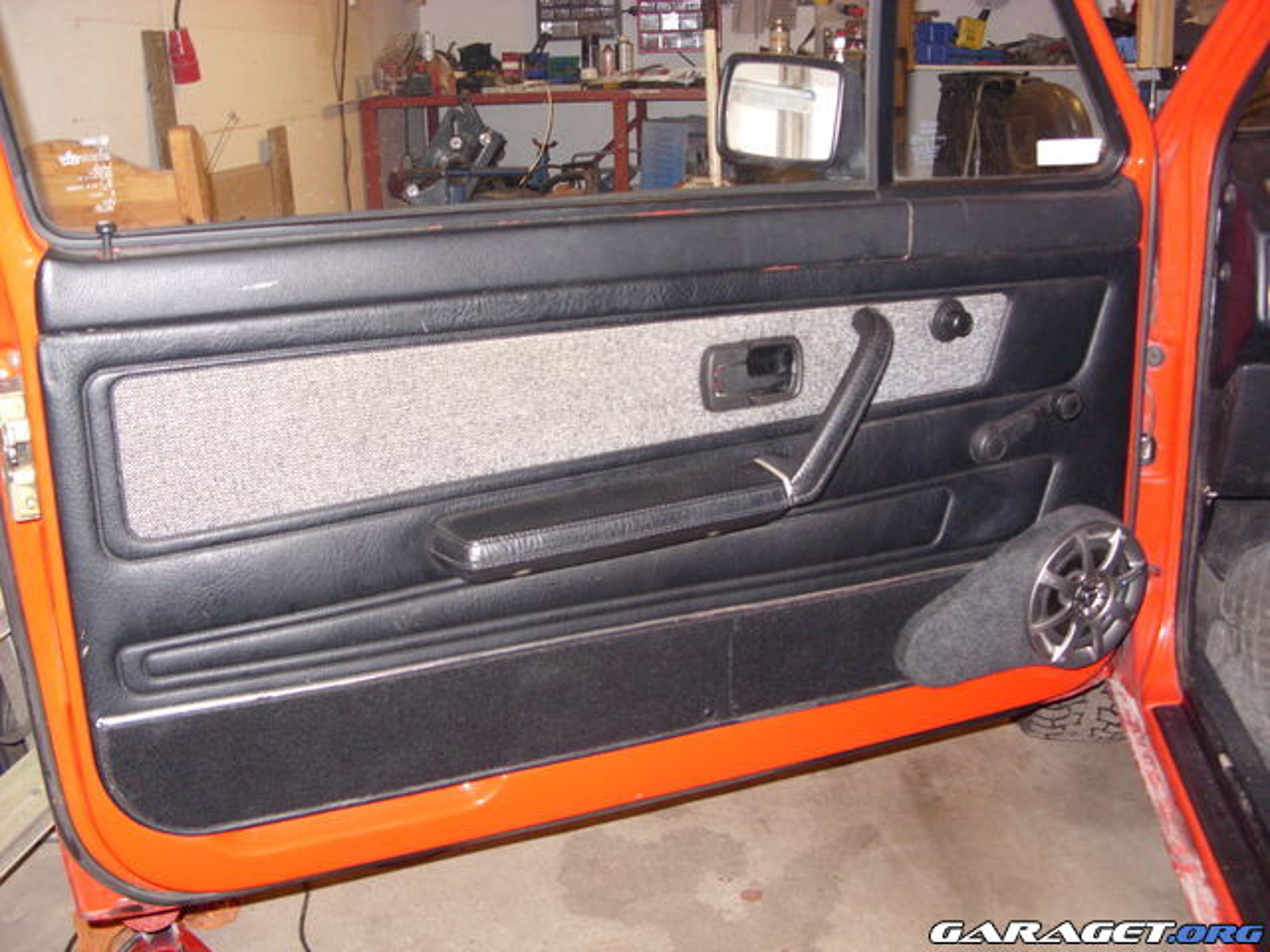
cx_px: 635
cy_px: 476
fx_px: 1394
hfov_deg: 49.0
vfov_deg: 37.7
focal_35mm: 38
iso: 200
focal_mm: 6.3
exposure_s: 1/30
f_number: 2.8
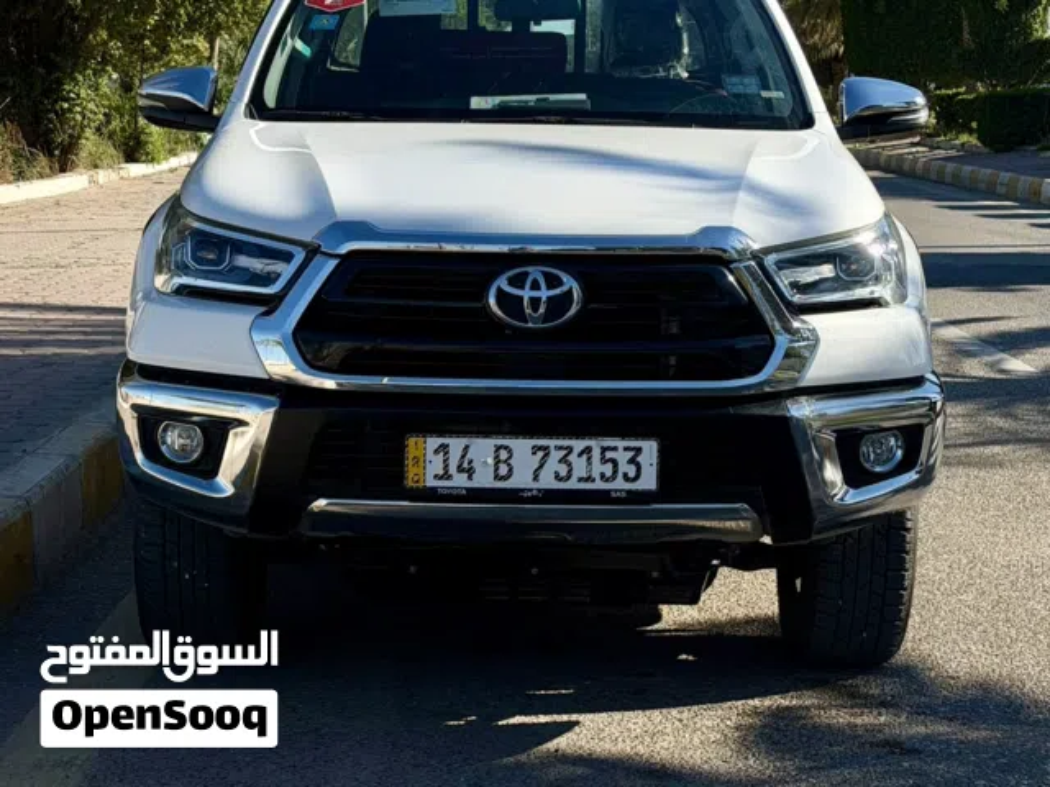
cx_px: 525
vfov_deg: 38.7
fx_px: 1122
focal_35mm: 37
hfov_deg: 50.1
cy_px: 394
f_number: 1.78
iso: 64
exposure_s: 1/5587
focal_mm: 6.76
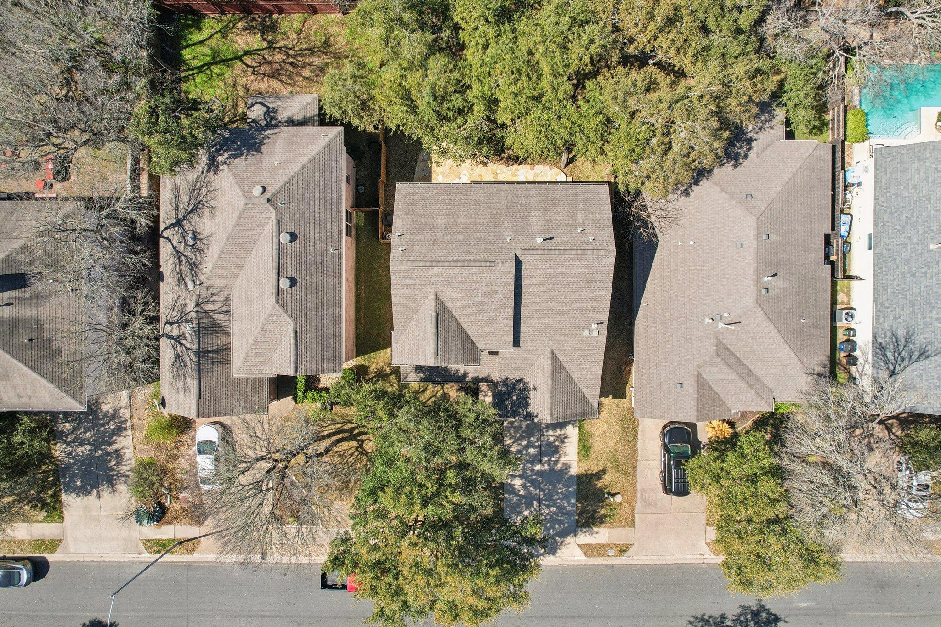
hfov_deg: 78.6
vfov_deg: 57.2
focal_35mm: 22
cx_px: 470
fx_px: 575
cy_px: 314
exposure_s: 1/1250
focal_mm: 8.4
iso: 100
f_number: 2.8
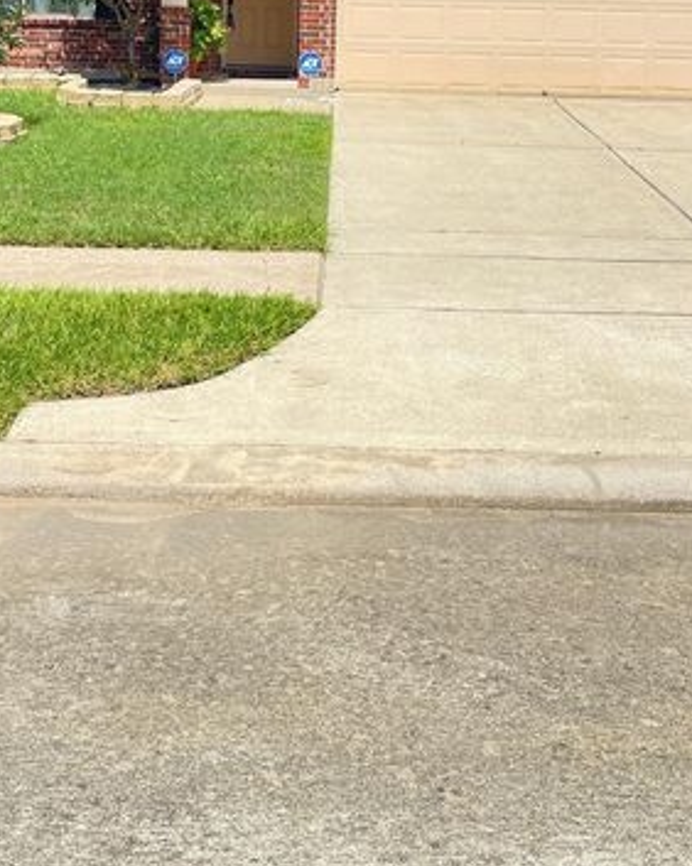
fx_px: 1230
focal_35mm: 48
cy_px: 178
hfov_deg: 31.4
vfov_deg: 37.5
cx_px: 312
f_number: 1.6
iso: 50
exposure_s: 1/1387
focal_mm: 5.1
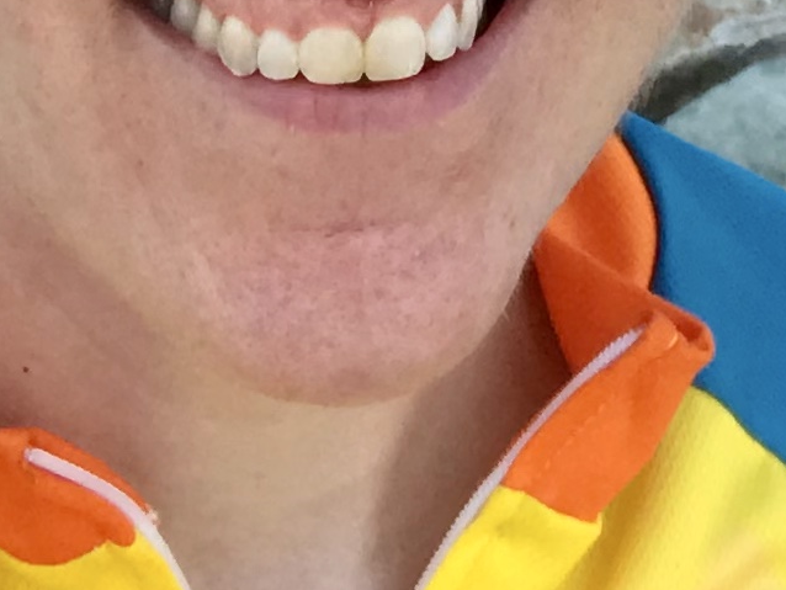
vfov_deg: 8.8
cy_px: -775
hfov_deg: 12.6
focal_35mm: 155
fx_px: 3521
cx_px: 793
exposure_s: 1/736
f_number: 2.2
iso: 25
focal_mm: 2.87
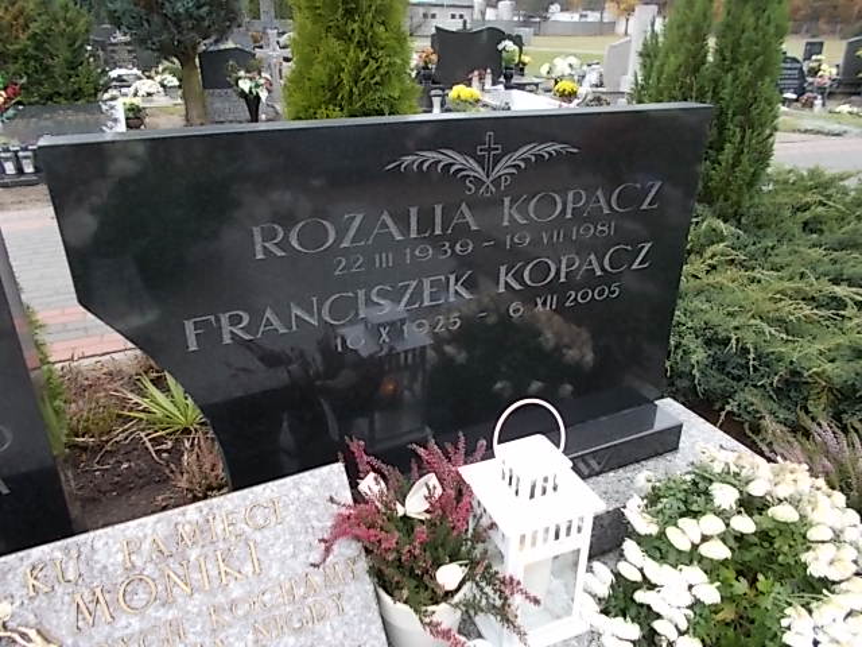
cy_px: 324
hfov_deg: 67.3
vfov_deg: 53.1
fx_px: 647
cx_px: 431
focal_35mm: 26
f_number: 3.2
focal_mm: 4.6
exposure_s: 1/25
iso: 140
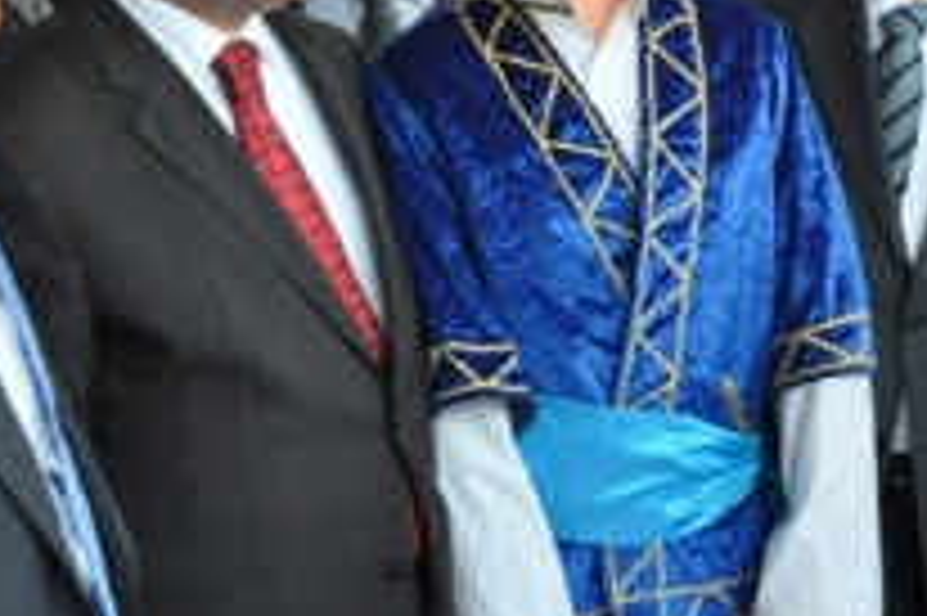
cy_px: 121
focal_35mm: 98
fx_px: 2521
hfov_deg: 20.7
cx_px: 666
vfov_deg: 13.9
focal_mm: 30
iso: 1250
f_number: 7.1
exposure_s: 1/200
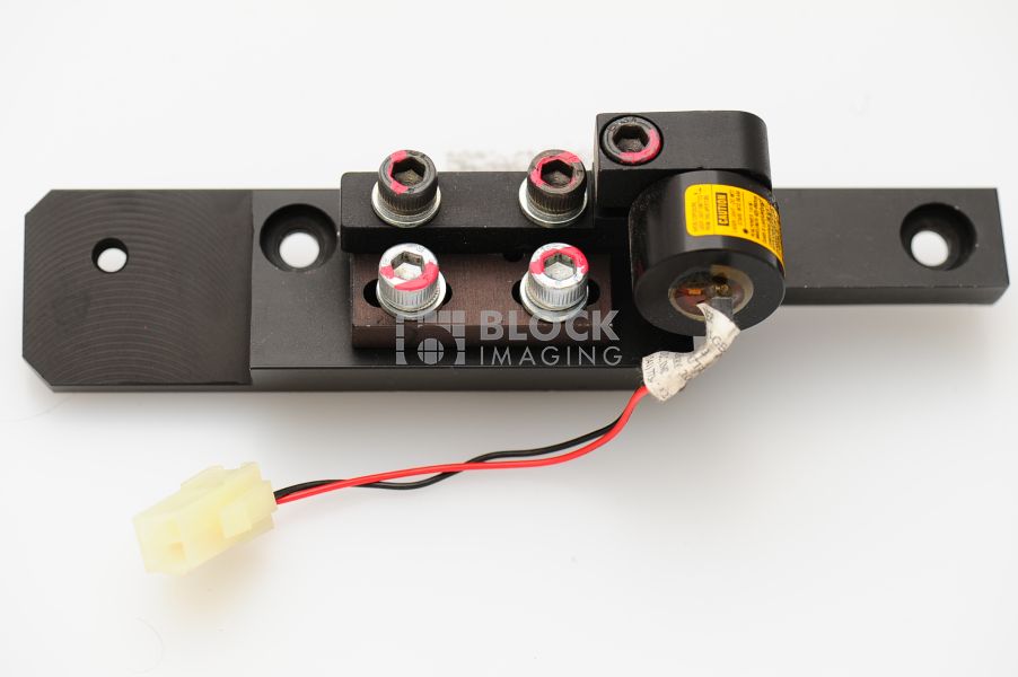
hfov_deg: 19.5
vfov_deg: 13.0
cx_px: 509
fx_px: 2967
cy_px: 338
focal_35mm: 105
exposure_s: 1/100
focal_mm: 105
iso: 800
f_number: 7.1
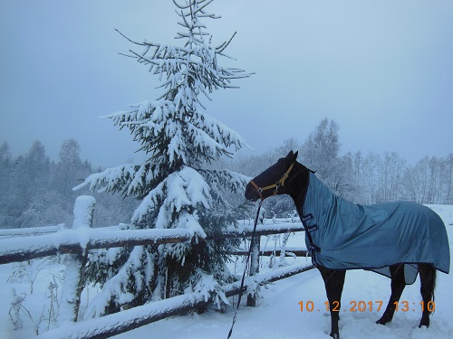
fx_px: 327
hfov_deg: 69.4
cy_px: 170
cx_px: 226
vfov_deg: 54.9
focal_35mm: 25
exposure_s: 1/125
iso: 125
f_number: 3.5
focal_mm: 4.5
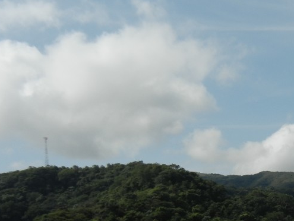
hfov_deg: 29.8
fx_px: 527
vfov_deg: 23.2
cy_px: 186
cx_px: 267
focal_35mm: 62
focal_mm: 5.4
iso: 160
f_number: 7
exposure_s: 1/740
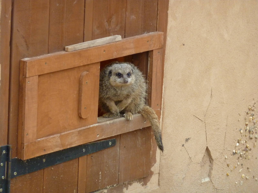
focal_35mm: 278
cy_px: 96
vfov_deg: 5.3
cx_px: 129
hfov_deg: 7.1
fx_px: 2072
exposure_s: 1/50
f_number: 4.8
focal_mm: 45.7
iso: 400
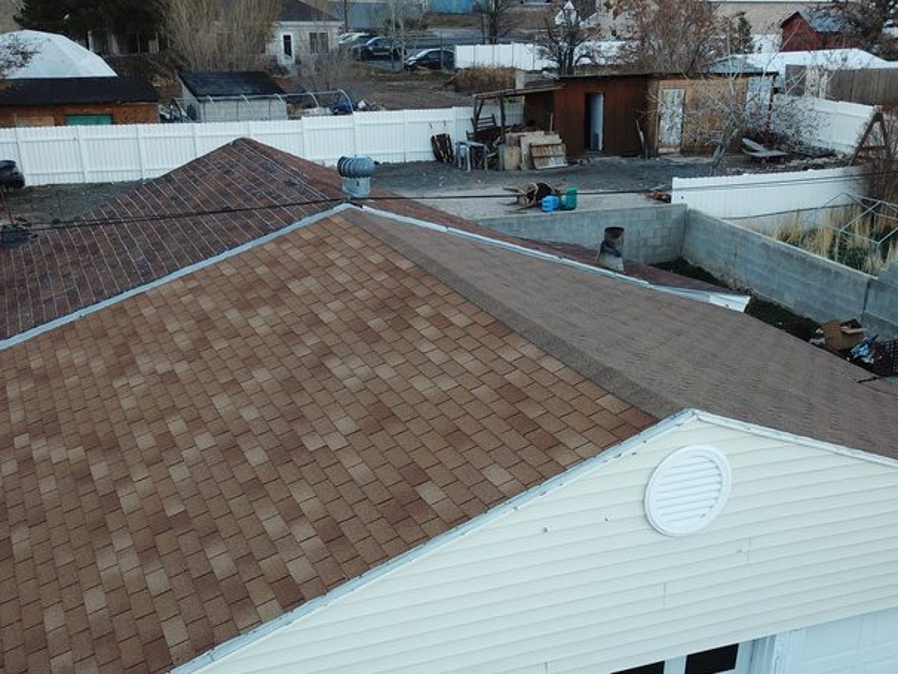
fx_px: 1142
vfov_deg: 31.9
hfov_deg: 42.8
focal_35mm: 44
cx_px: 511
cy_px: 548
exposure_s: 1/100
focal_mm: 4.73
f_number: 2.2
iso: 134
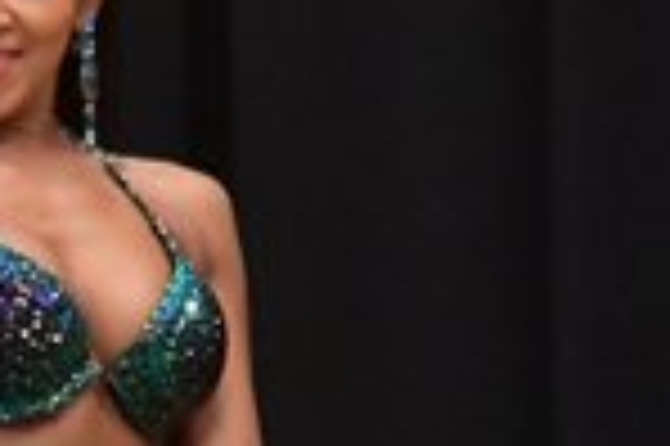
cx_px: 74
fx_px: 23257
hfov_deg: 1.7
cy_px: 761
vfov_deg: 1.1
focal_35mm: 1251
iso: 6400
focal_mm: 160
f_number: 5.6
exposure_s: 1/400
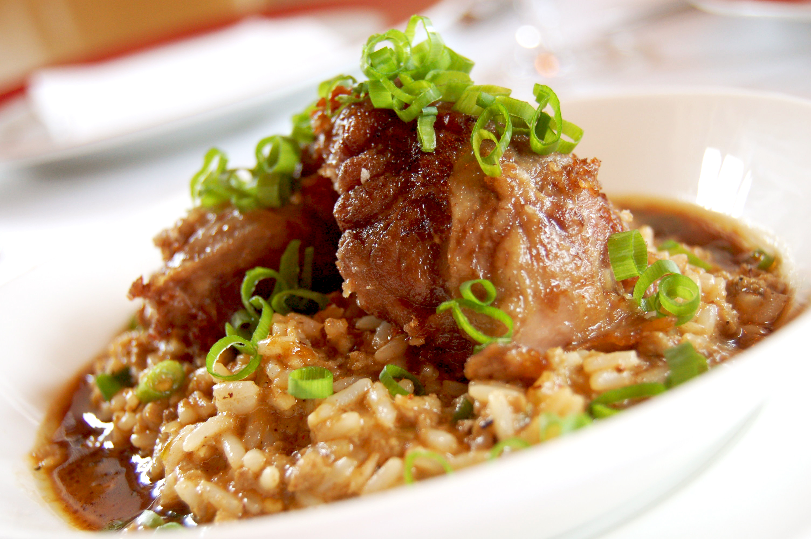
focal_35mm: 57
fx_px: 1283
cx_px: 406
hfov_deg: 35.1
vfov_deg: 23.7
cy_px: 270
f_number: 4.8
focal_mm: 38
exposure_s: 1/13
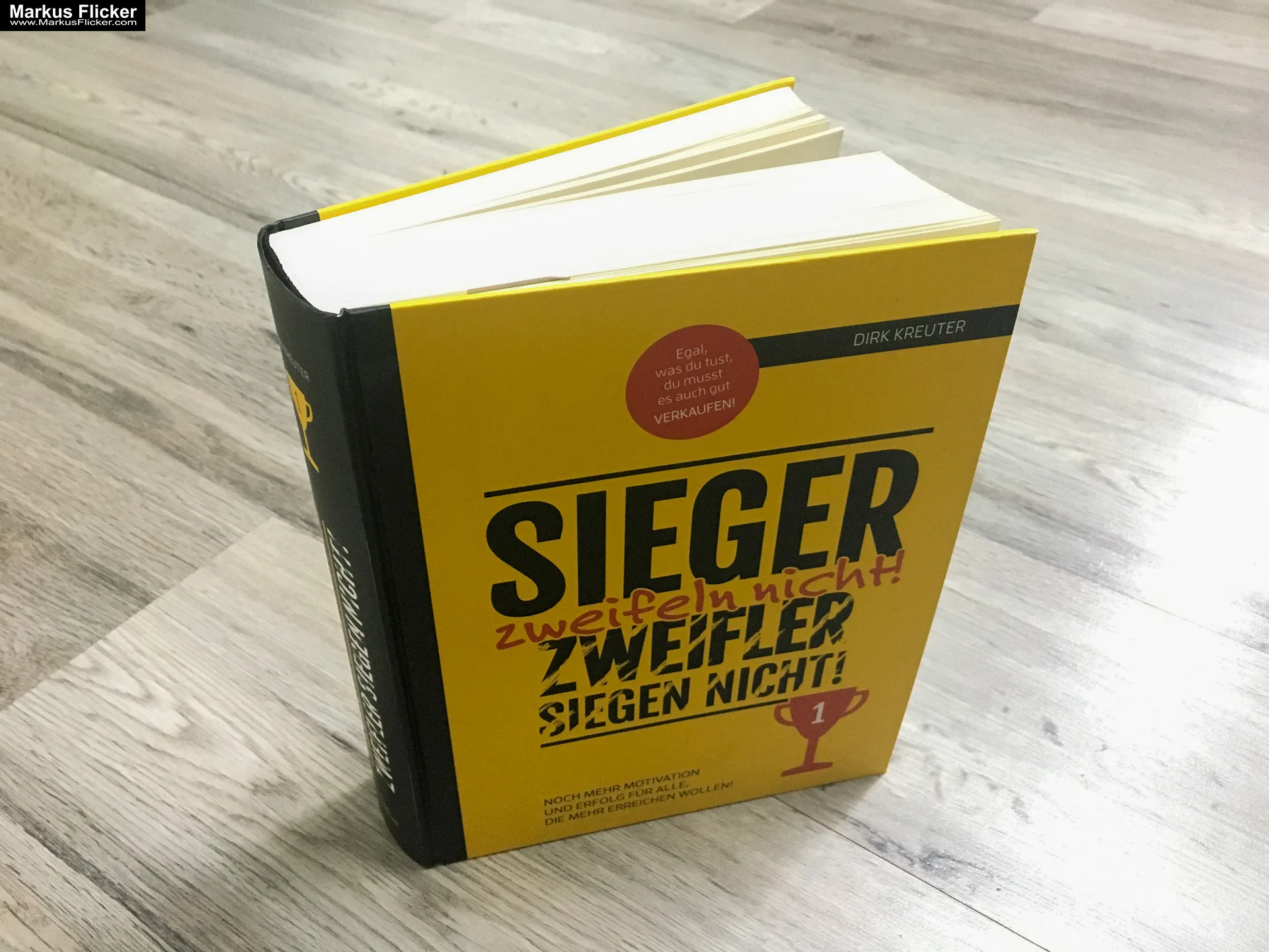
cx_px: 634
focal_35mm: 29
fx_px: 1063
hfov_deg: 61.7
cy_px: 476
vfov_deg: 48.2
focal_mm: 4.15
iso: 320
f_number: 2.2
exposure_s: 1/17
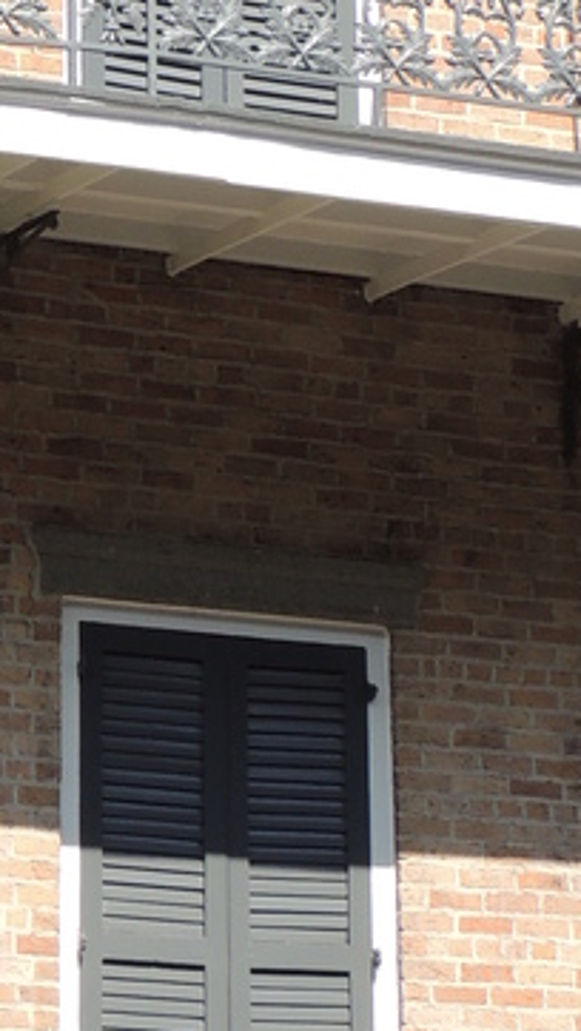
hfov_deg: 9.4
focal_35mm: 127
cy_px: 476
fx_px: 3473
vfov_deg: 16.9
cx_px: -202
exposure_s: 1/800
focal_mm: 5.8
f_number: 3.2
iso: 100
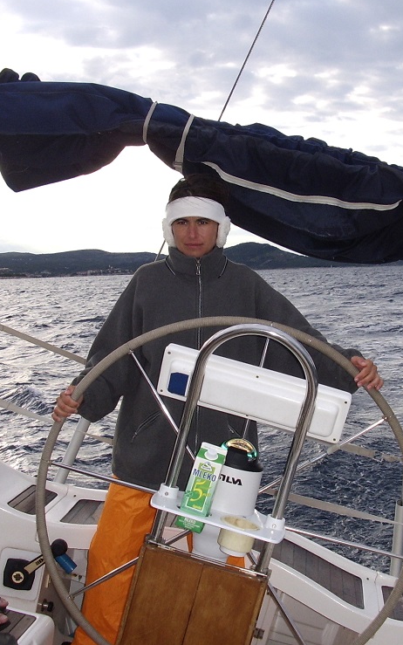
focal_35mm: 43
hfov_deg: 29.9
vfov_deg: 46.2
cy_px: 319
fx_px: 755
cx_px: 219
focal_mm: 5.8
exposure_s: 1/353
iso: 71
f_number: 4.1
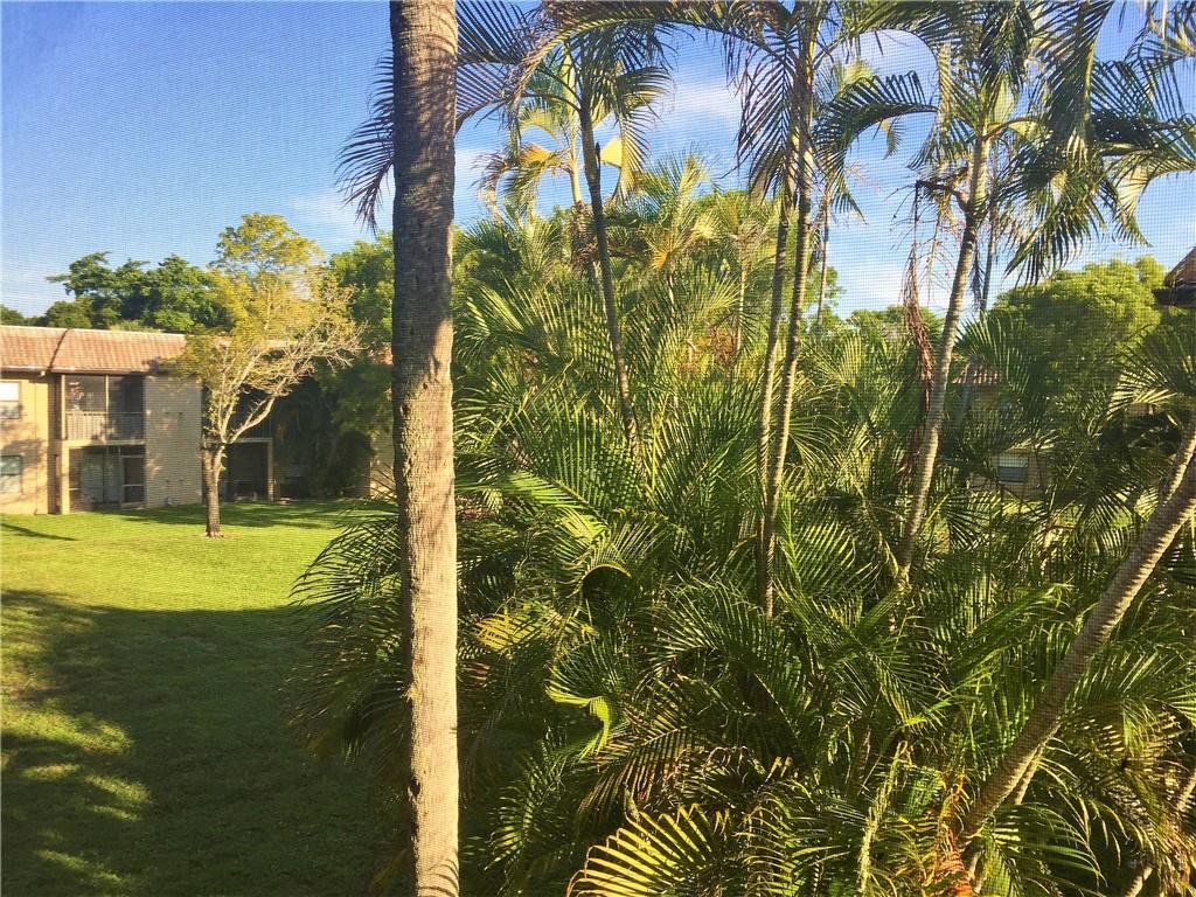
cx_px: 598
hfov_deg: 61.7
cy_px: 448
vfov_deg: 48.2
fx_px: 1002
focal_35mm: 29
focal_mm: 4.15
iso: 32
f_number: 2.2
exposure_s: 1/416
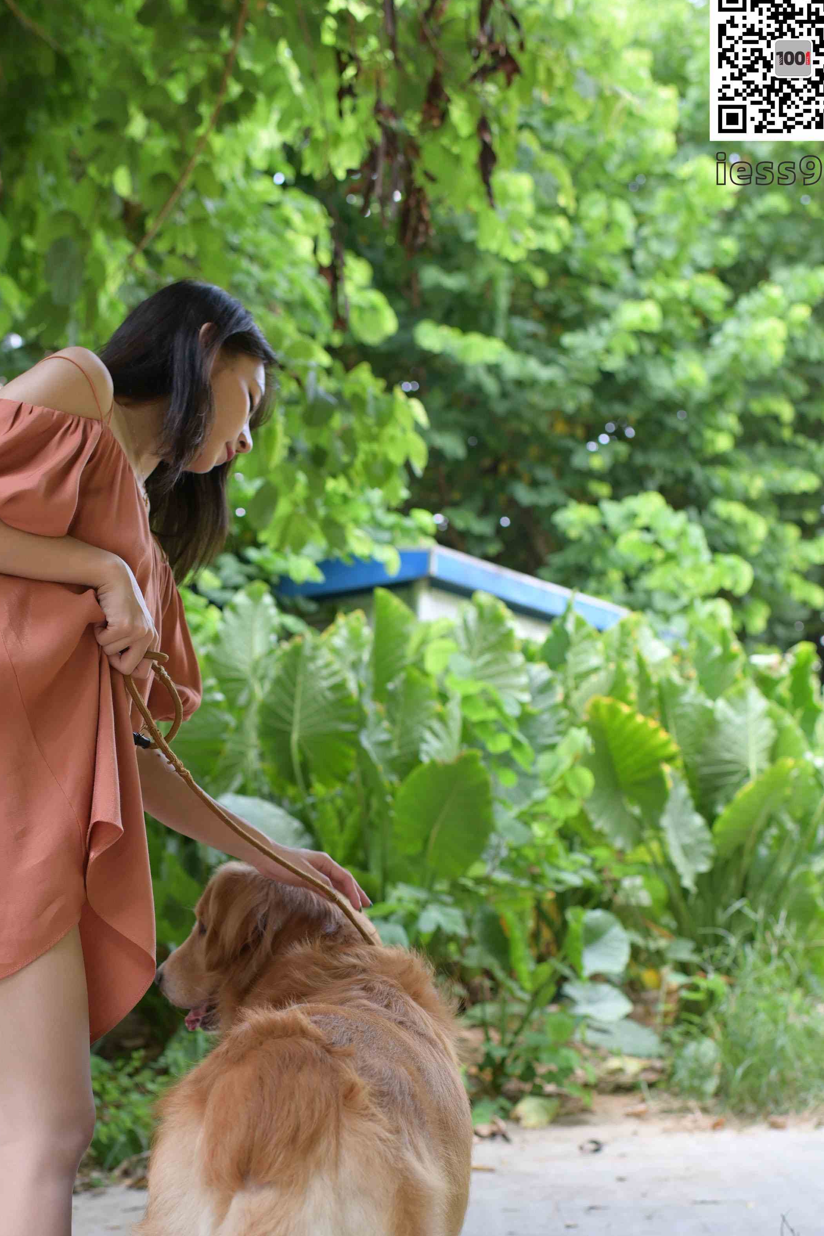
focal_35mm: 51
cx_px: 350
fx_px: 1751
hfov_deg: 26.5
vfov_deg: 38.3
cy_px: 848
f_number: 3.2
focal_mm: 35
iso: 200
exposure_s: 1/250
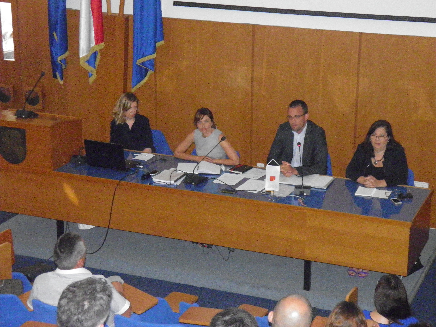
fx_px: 1008
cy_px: 164
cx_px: 218
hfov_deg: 24.4
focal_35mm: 80
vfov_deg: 18.4
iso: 1000
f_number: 3.9
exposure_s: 1/100
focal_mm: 14.4
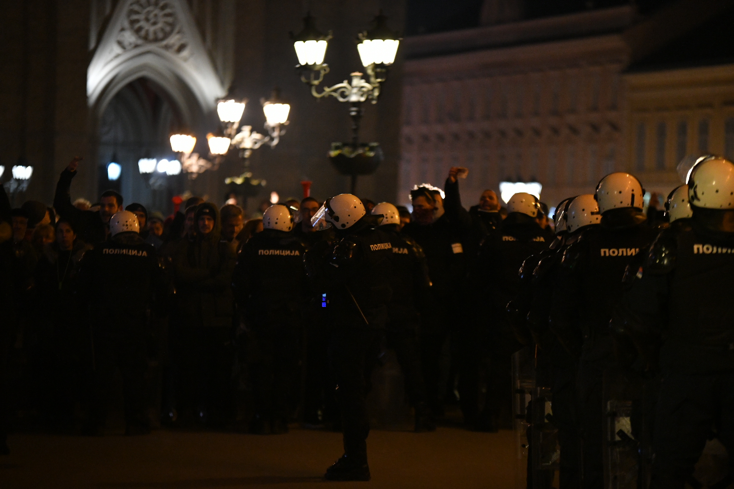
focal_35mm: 175
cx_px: 367
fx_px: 3568
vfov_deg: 7.8
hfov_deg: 11.7
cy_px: 244
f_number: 2.8
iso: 4000
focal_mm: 175
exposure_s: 1/160
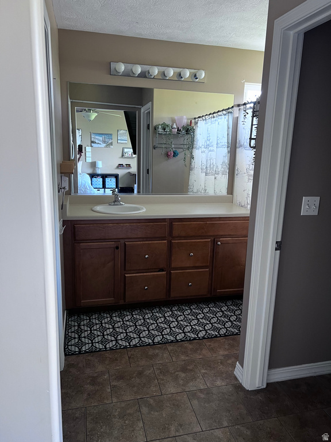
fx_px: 331
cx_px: 166
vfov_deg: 67.3
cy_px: 221
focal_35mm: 26
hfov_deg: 53.1
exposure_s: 1/60
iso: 160
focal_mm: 5.7
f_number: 1.5
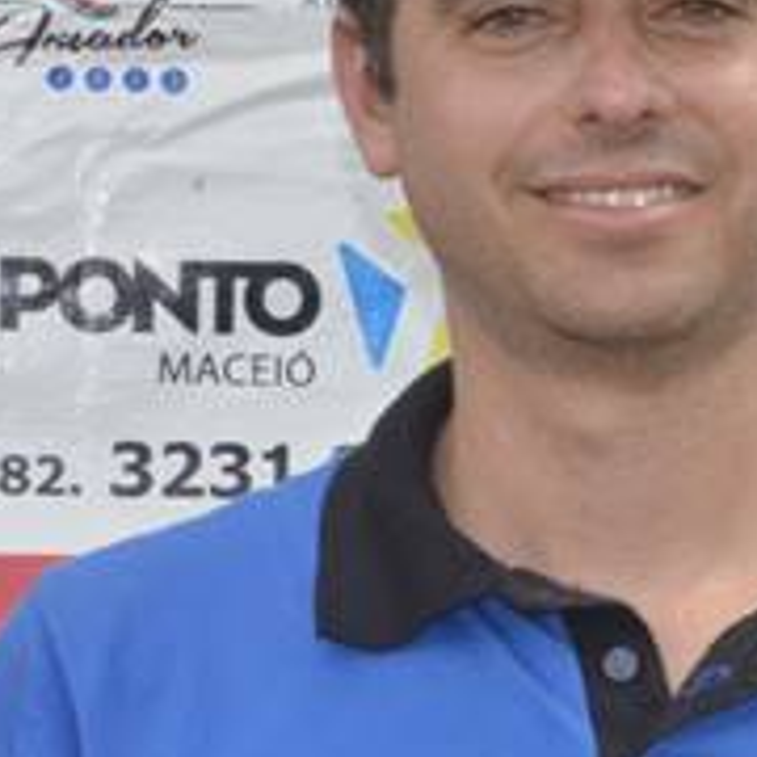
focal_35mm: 214
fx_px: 5302
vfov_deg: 8.2
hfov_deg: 8.1
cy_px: 265
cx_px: 728
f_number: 22
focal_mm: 55
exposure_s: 1/200
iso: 1600
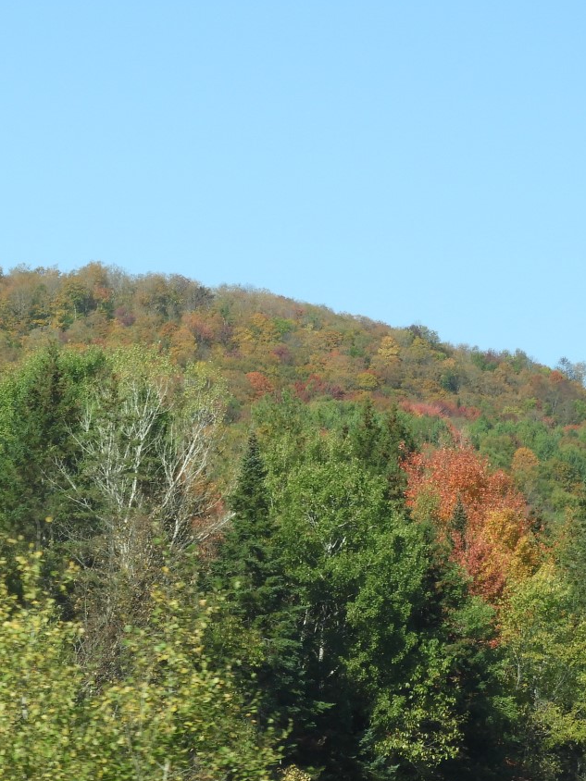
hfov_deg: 5.8
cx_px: 118
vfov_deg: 7.7
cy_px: 491
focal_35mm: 256
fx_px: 5778
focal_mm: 26.9
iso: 100
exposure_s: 1/320
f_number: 5.2
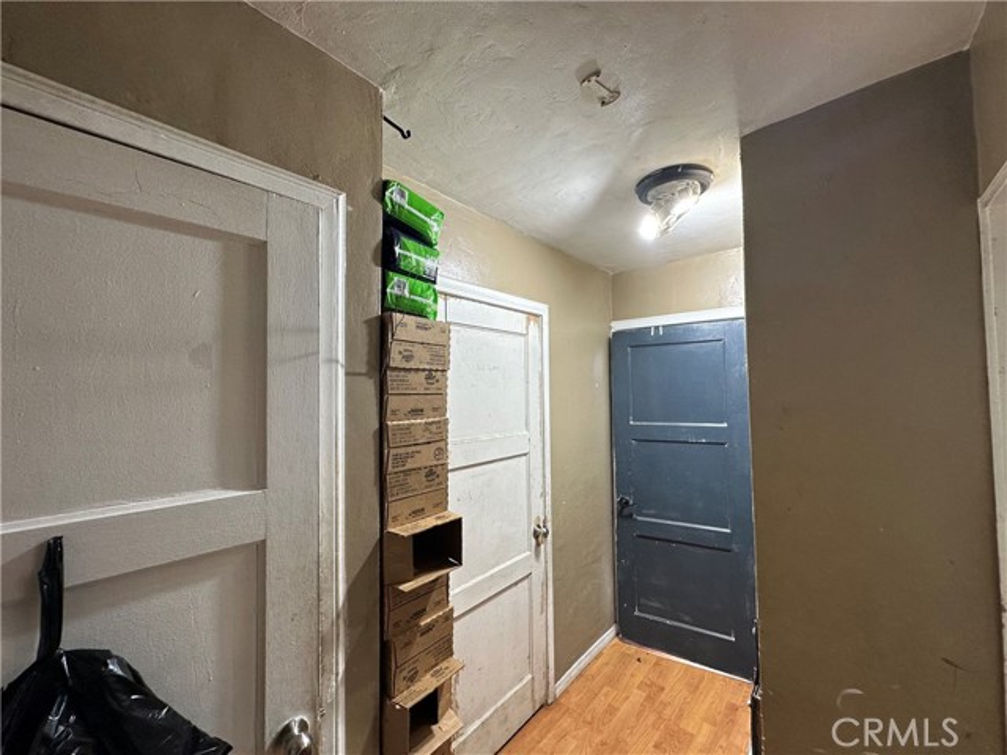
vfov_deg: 85.7
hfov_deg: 102.1
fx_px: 407
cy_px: 378
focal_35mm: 14
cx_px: 504
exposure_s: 1/120
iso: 80
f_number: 2.2
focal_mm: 2.22
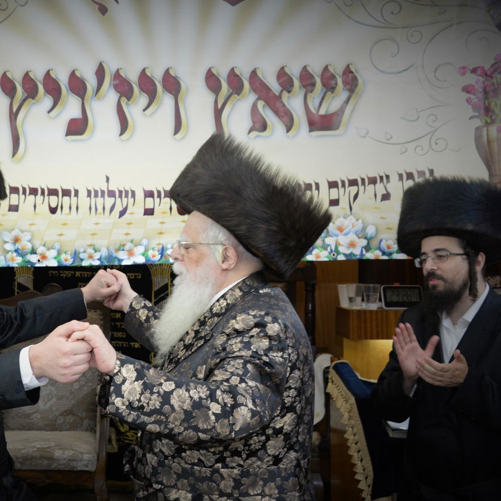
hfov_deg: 29.5
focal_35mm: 57
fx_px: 933
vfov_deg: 30.0
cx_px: 115
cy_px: 263
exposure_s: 1/60
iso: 1600
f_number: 5.6
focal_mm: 42
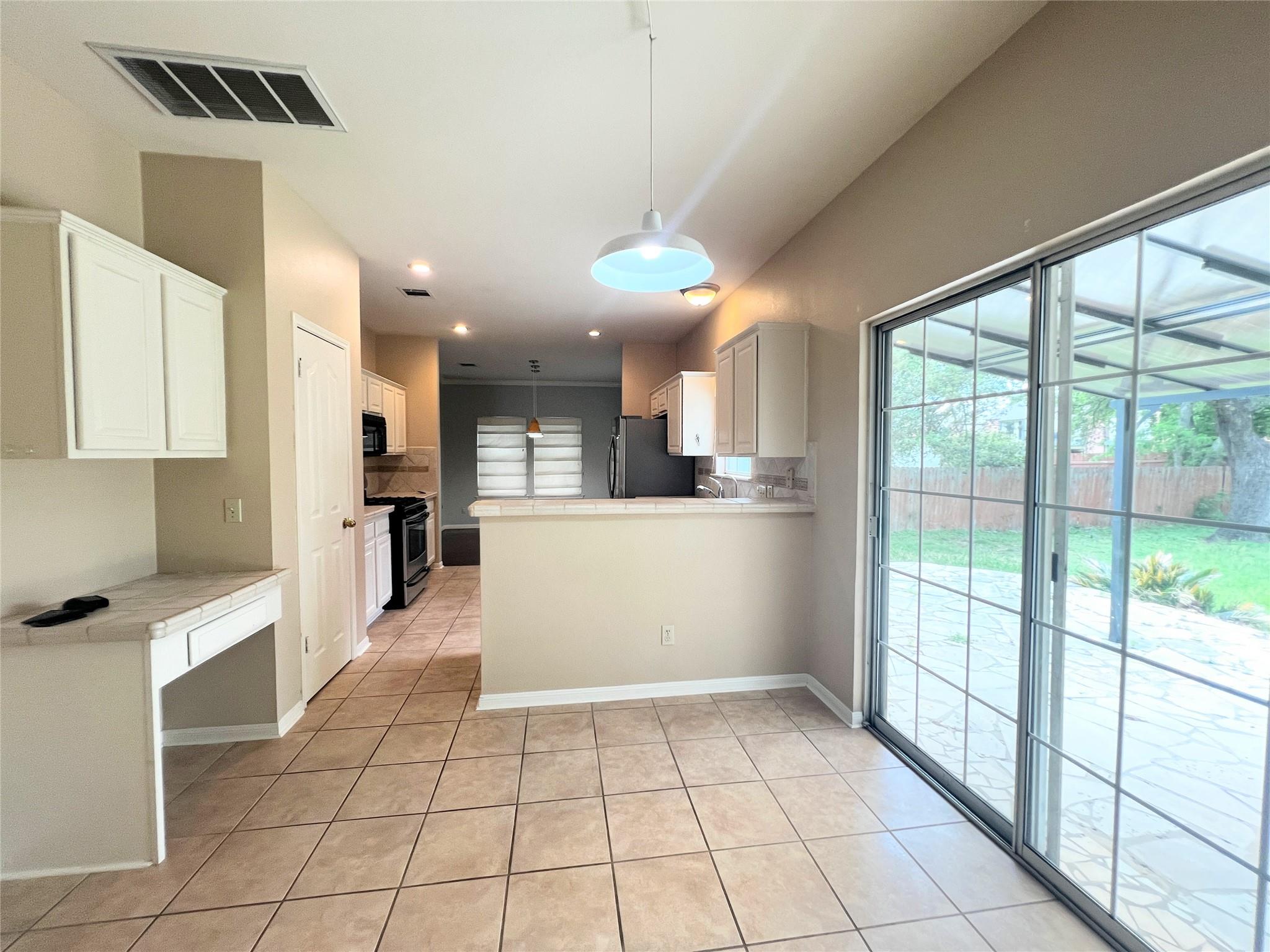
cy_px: 476
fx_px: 477
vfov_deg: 89.9
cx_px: 635
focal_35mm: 13
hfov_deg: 106.2
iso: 200
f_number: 1.8
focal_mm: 1.57
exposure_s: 1/120
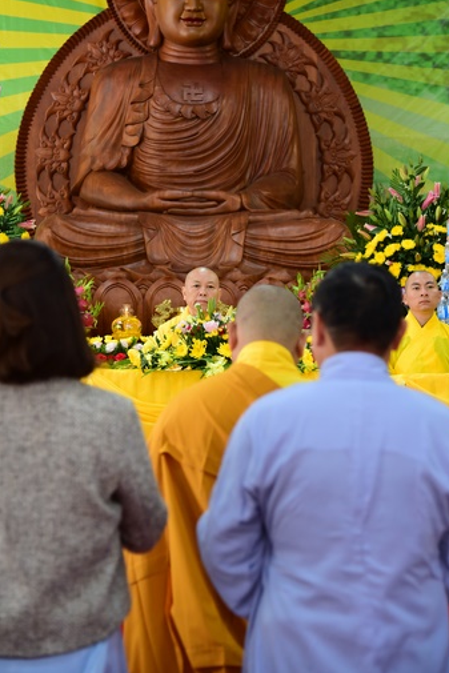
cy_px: 248
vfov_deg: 23.8
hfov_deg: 16.1
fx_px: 1589
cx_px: 201
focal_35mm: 85
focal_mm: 66
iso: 1250
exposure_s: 1/80
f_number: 4
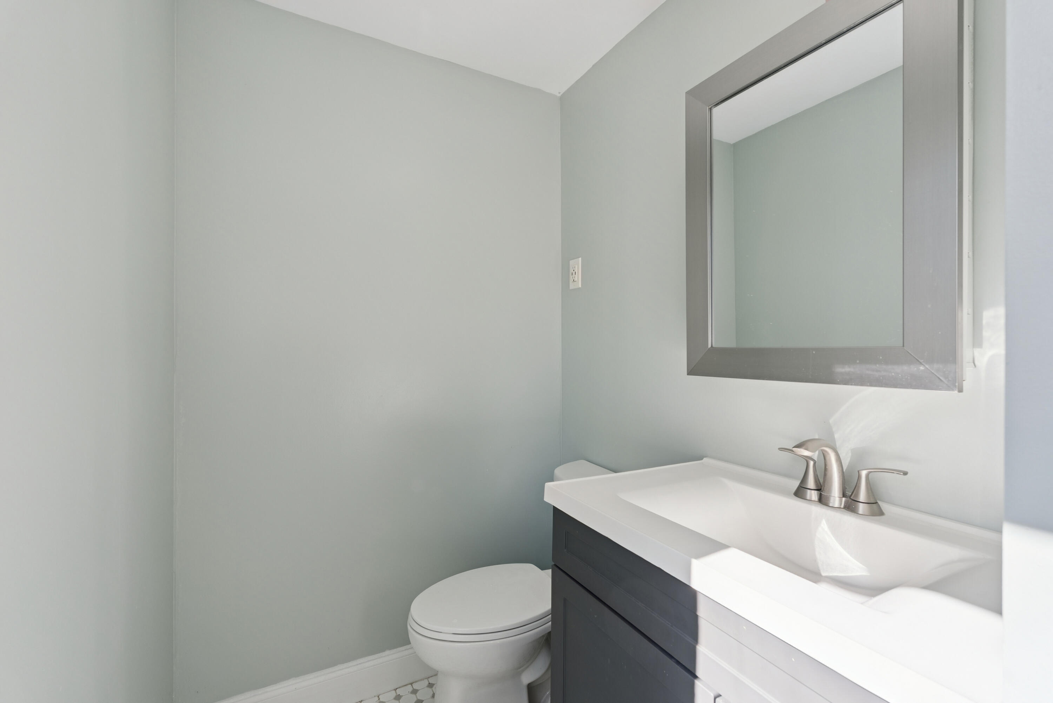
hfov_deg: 95.0
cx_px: 526
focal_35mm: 16
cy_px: 352
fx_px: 483
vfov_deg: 72.1
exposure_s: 1/60
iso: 320
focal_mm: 16.5
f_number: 7.1
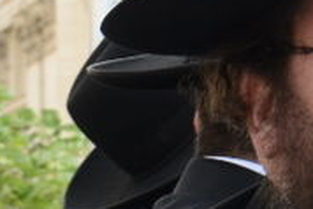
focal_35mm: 251
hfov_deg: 6.7
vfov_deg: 5.3
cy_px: 544
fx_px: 2184
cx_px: -886
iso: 400
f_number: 8
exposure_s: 1/100
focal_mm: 32
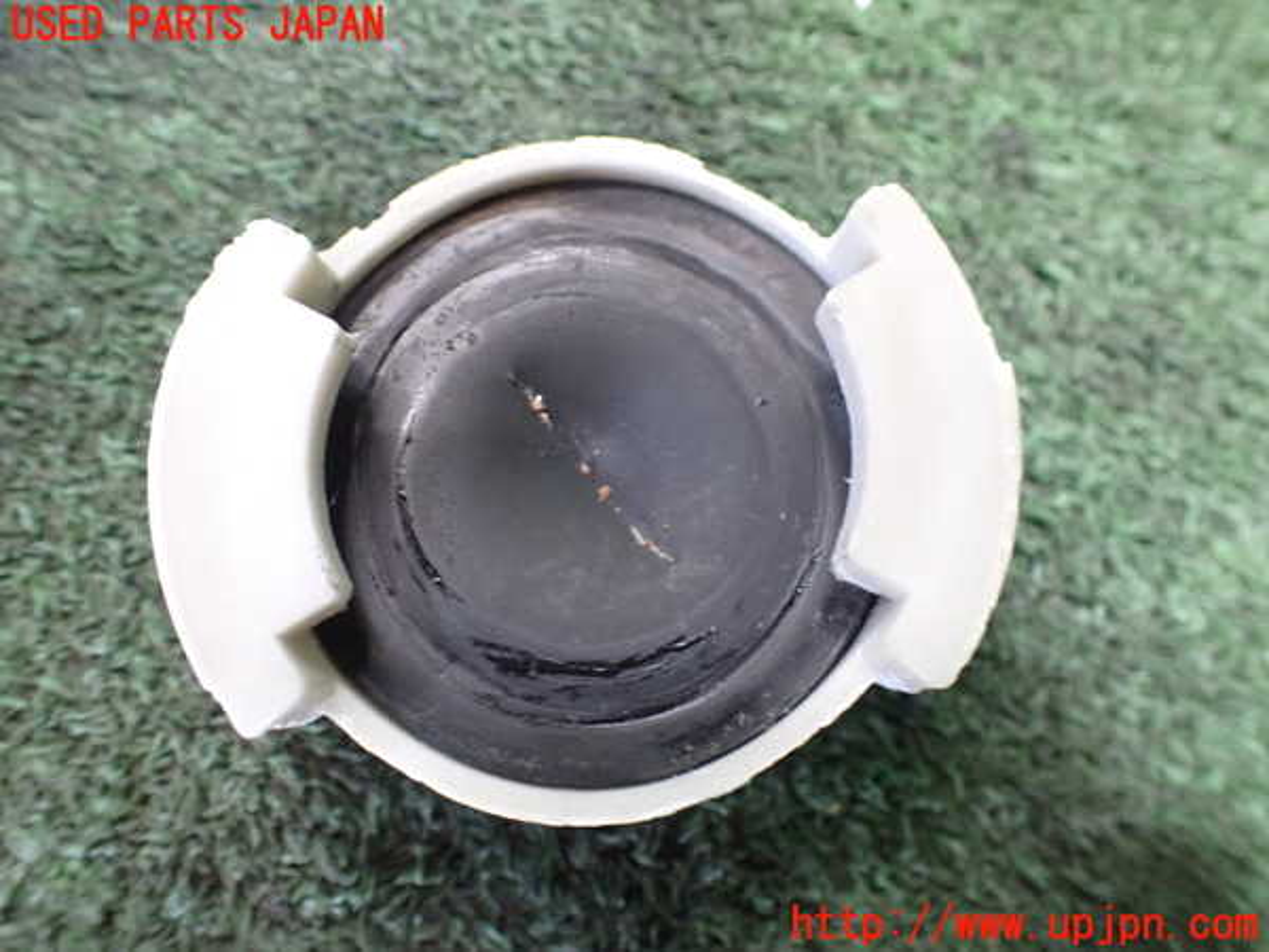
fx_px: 1100
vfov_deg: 46.8
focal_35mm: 30
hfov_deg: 60.0
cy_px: 476
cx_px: 634
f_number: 2.3
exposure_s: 1/40
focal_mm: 5.4
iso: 800
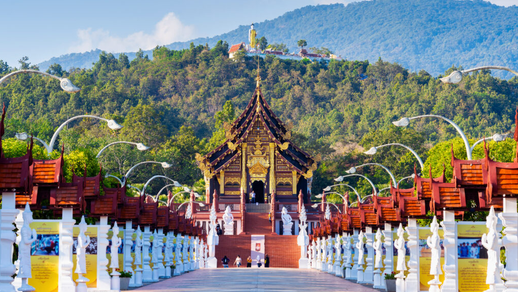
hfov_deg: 16.5
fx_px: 1786
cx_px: 260
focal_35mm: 130
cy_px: 138
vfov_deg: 9.3
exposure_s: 1/100
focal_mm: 123
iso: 200
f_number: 9
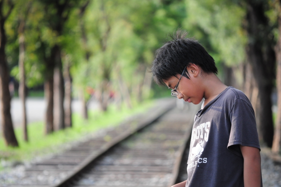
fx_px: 1929
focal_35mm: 248
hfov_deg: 8.3
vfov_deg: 5.5
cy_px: 94
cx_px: 140
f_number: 5.3
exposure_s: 1/400
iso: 800
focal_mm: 165
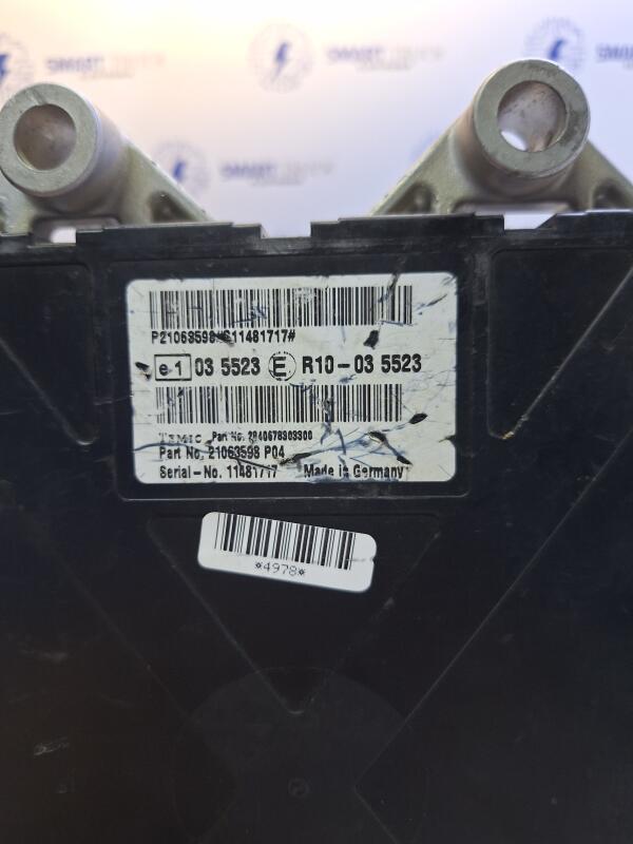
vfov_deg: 73.9
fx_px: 561
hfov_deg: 58.9
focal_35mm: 23
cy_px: 422
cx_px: 316
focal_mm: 5.54
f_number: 1.8
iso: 100
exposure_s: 1/50
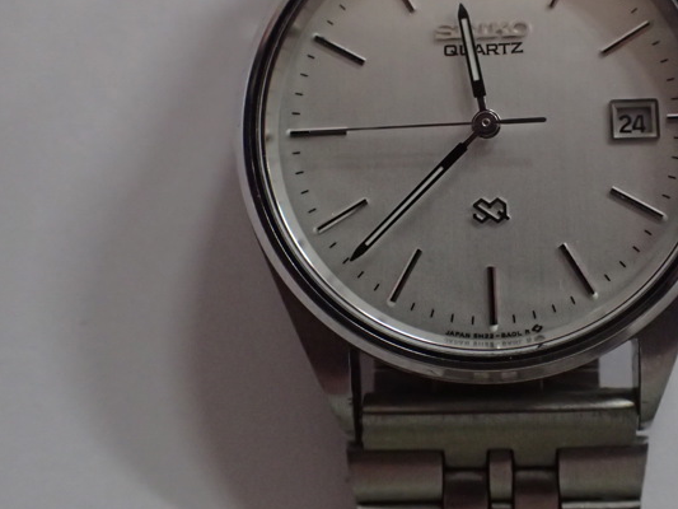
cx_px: 504
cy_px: 144
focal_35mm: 45
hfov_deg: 40.9
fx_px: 882
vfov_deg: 31.8
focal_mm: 5.5
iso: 800
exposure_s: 1/50
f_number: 2.3
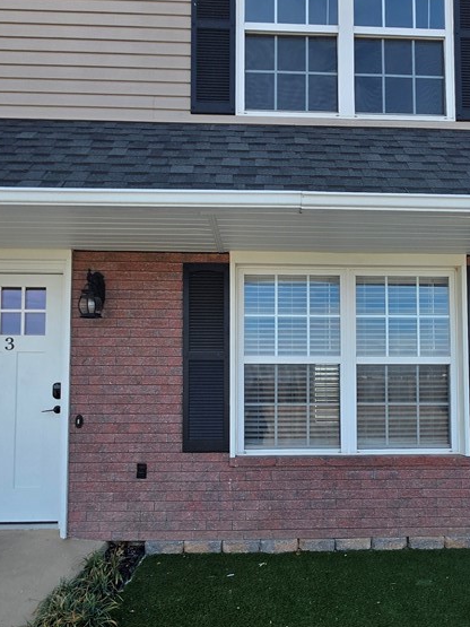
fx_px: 435
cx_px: 275
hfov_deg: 56.5
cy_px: 367
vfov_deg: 71.1
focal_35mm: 24
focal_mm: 2.2
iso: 64
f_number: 1.9
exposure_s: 1/2000
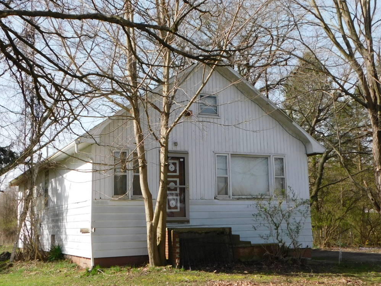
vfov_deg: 30.3
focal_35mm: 48
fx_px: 528
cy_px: 133
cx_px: 177
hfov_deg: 39.6
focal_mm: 5.3
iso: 125
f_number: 3.2
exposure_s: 1/640
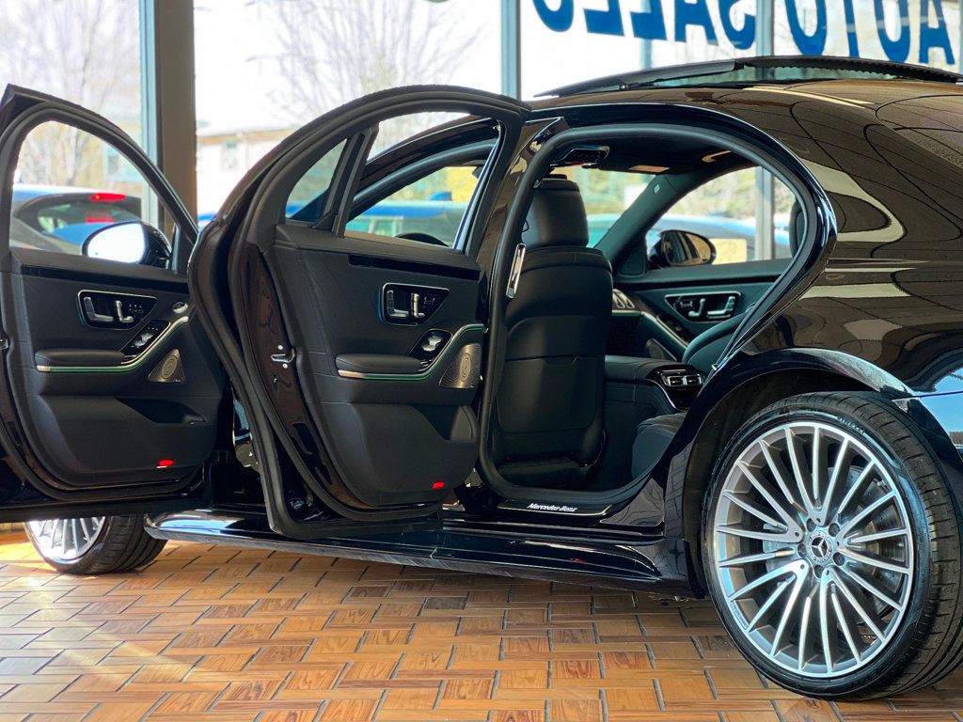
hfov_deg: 25.3
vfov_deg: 19.1
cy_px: 361
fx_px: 2142
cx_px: 482
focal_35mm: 77
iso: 250
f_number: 2.8
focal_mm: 9
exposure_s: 1/94
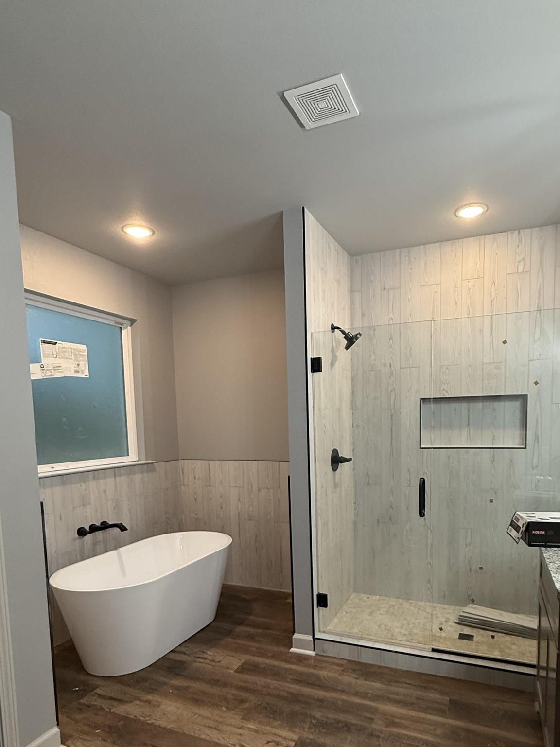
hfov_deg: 63.2
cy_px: 462
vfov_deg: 77.7
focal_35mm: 21
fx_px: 453
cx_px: 315
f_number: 2.2
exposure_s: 1/120
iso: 320
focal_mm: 2.22
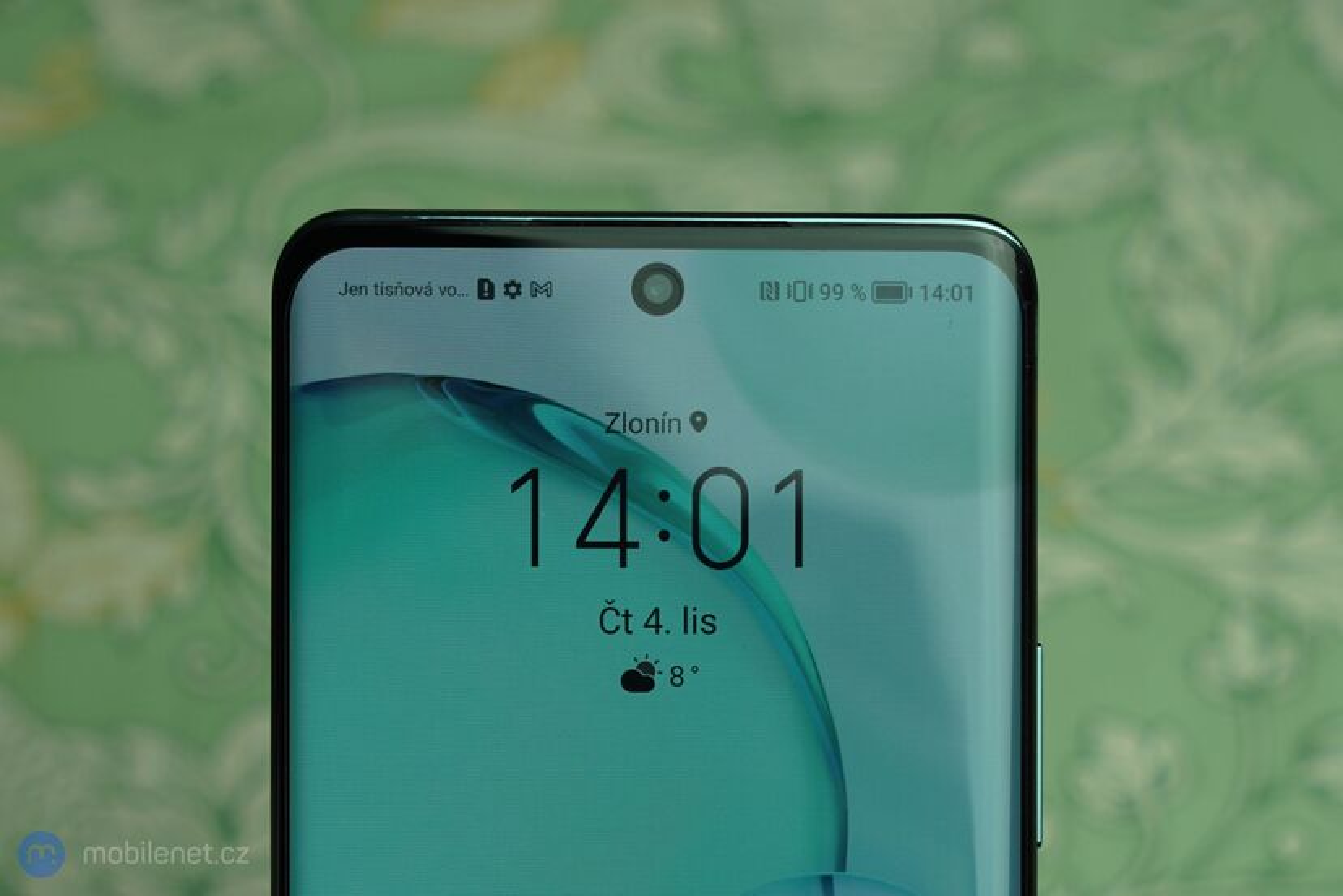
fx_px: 1940
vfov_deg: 26.0
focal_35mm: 52
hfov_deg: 38.2
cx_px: 672
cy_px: 448
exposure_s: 1/125
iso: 160
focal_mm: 52
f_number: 5.6
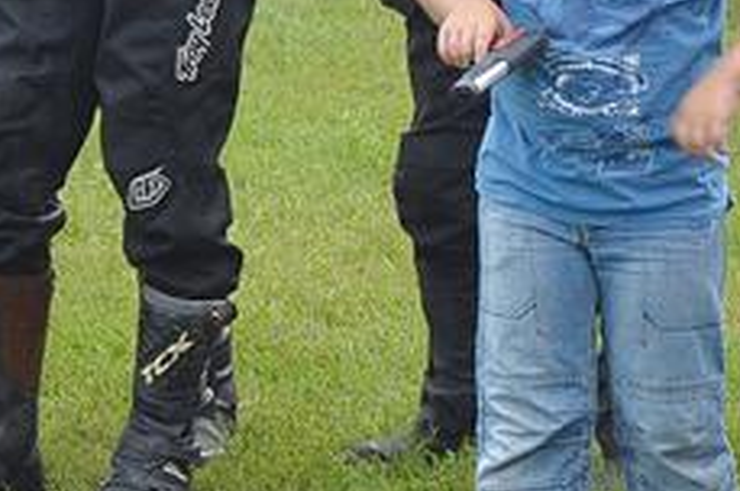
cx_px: 359
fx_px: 3879
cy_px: -82
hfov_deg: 10.9
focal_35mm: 189
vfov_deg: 7.2
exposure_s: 1/125
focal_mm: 34
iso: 400
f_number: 5.6
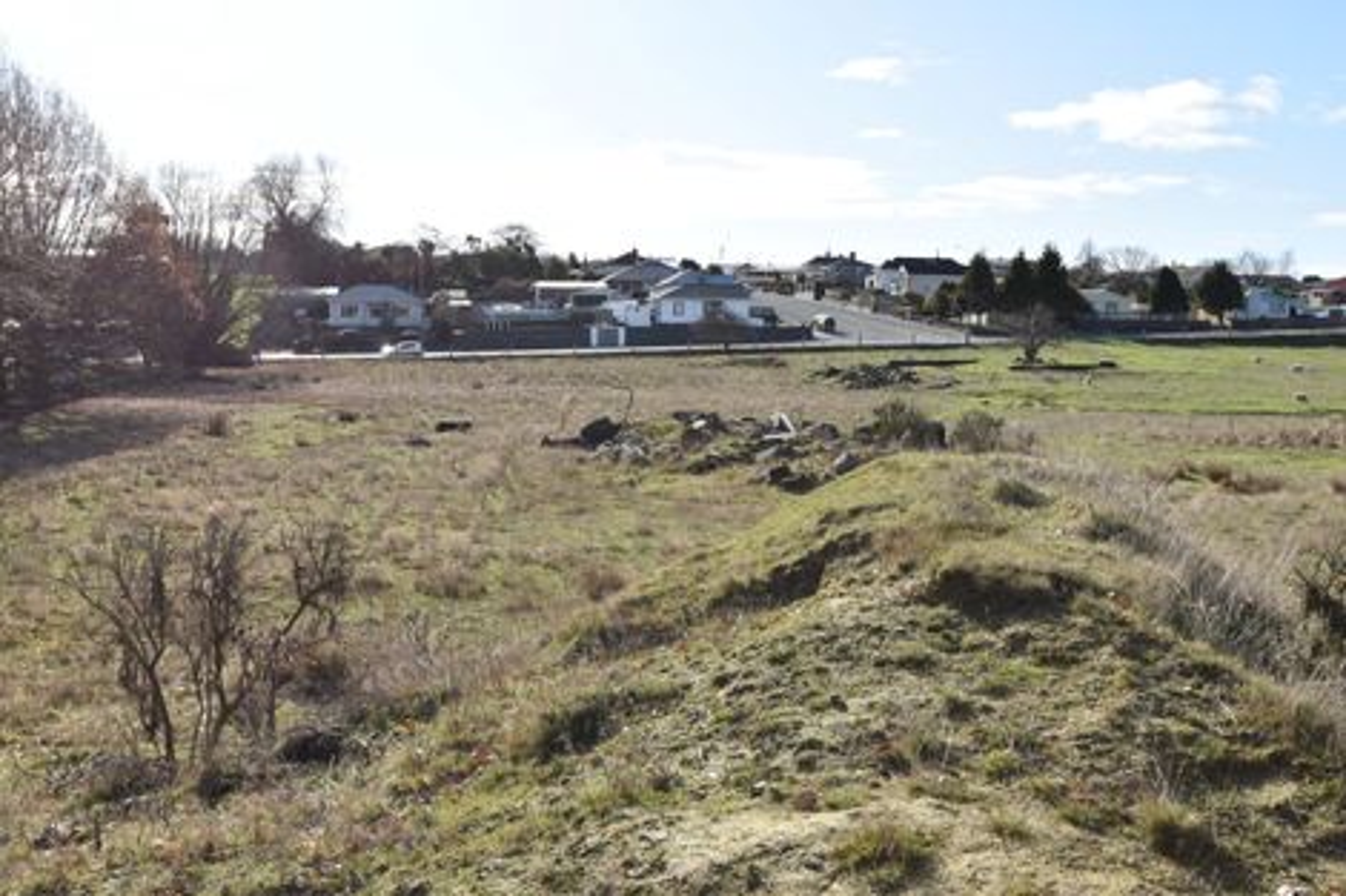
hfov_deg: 53.1
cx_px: 673
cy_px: 448
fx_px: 1345
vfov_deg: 36.8
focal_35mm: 36
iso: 200
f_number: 10
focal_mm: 24
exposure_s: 1/400
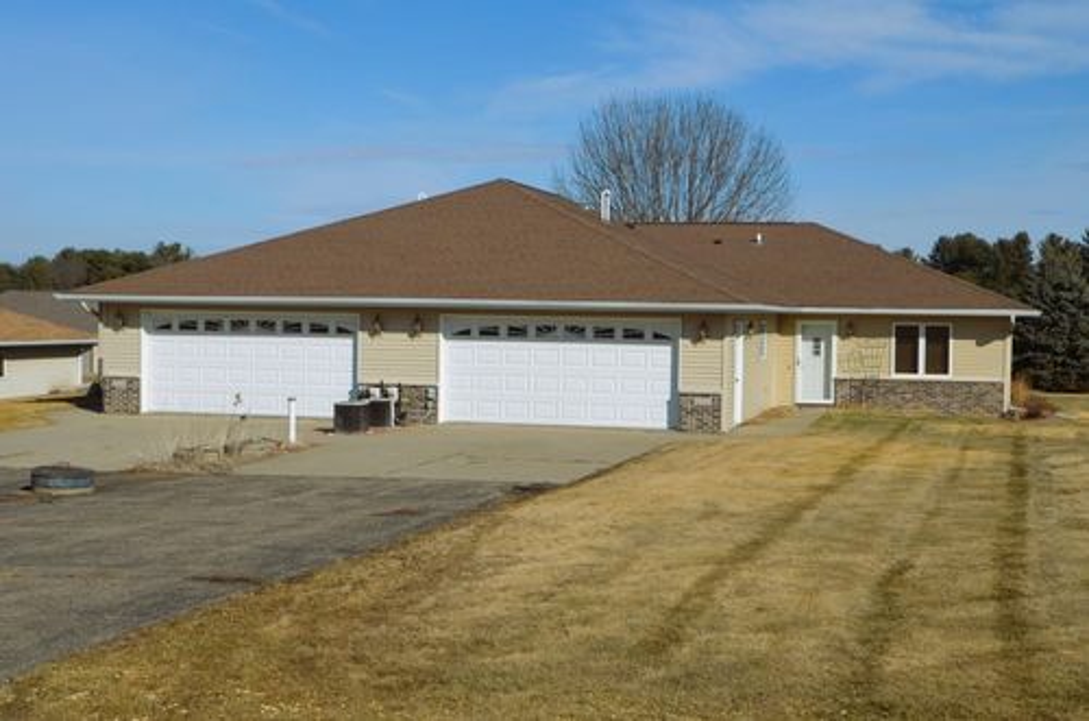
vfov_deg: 39.8
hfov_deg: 57.3
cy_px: 360
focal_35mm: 33
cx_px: 544
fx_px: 996
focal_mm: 22
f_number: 10
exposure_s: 1/400
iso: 100
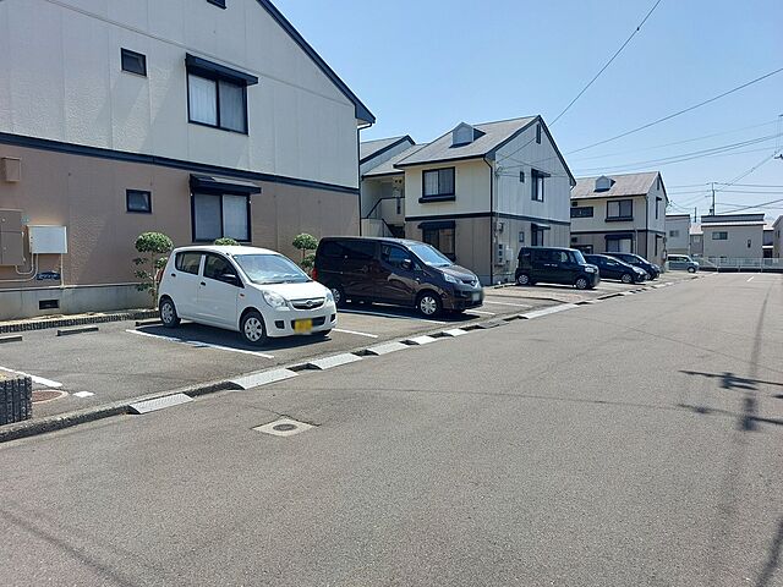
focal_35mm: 24
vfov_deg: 56.8
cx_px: 392
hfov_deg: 71.6
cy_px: 294
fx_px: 543
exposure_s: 1/908
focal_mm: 5.23
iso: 25
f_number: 1.8
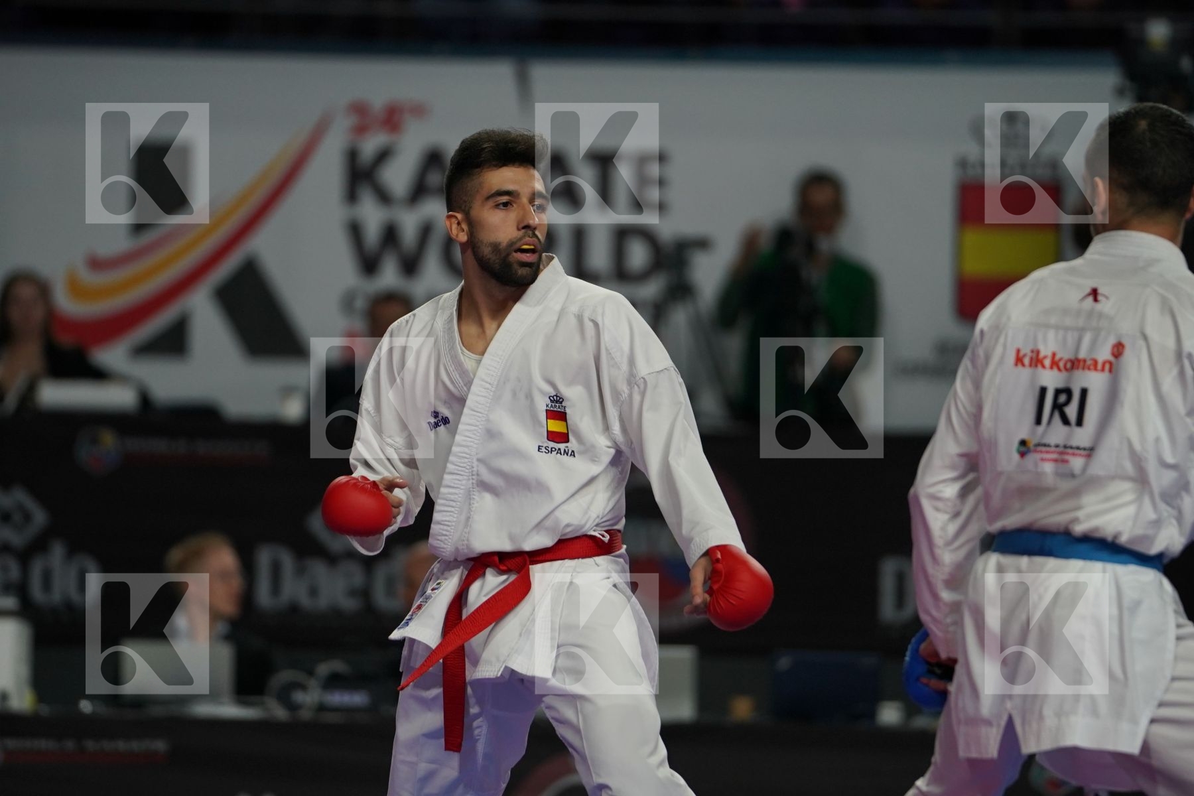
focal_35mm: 300
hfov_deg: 6.9
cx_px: 597
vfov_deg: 4.6
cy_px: 398
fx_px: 9949
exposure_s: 1/1000
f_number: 2.8
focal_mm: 200
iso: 1000
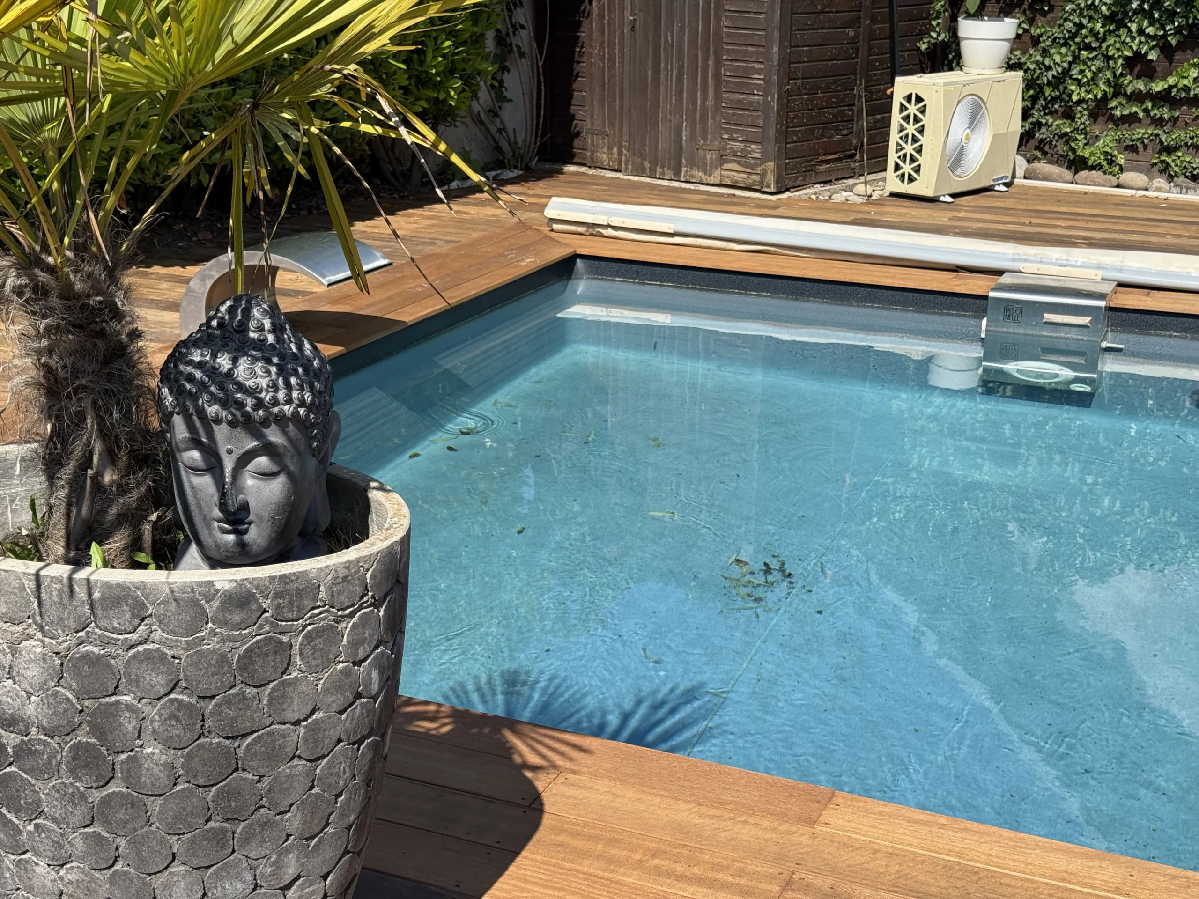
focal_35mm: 48
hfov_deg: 39.7
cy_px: 450
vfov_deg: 30.3
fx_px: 1663
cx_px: 600
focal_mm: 6.76
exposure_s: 1/3534
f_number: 1.78
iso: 64
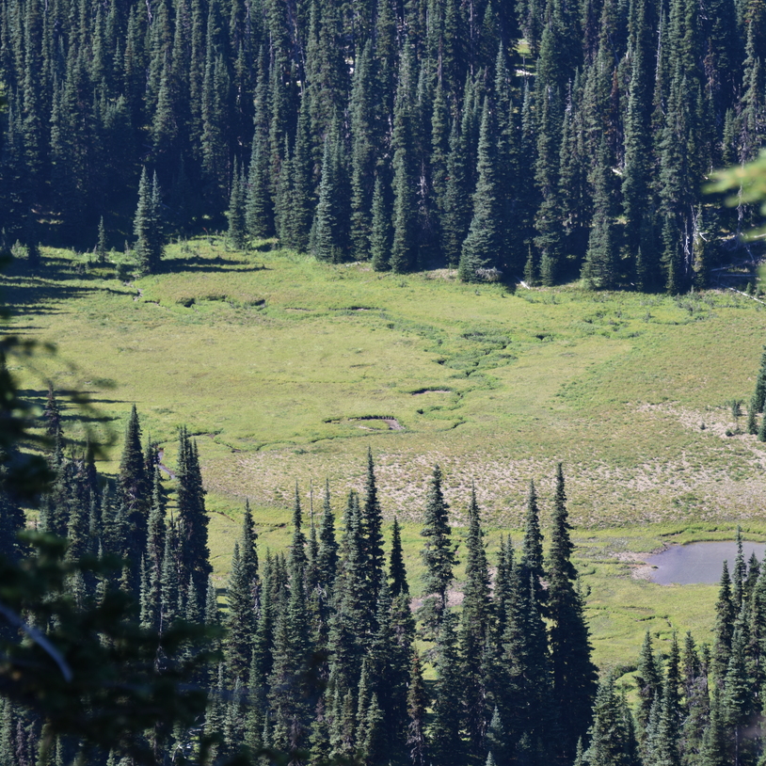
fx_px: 4081
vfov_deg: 10.7
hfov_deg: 10.7
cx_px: 455
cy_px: 381
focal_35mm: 163
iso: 140
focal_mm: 122
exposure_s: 1/250
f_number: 5.6
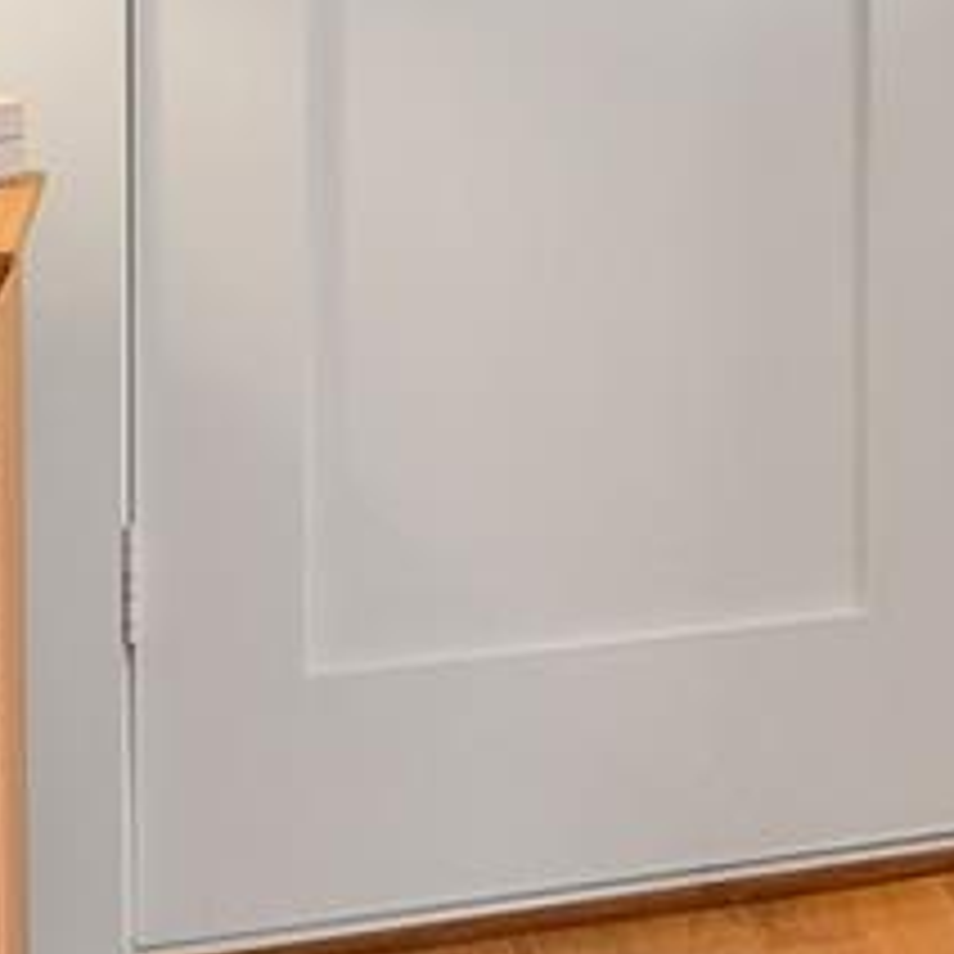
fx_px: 3835
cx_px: 2992
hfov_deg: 10.0
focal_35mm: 123
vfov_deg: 13.7
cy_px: -281
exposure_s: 1/30
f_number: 8
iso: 160
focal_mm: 10
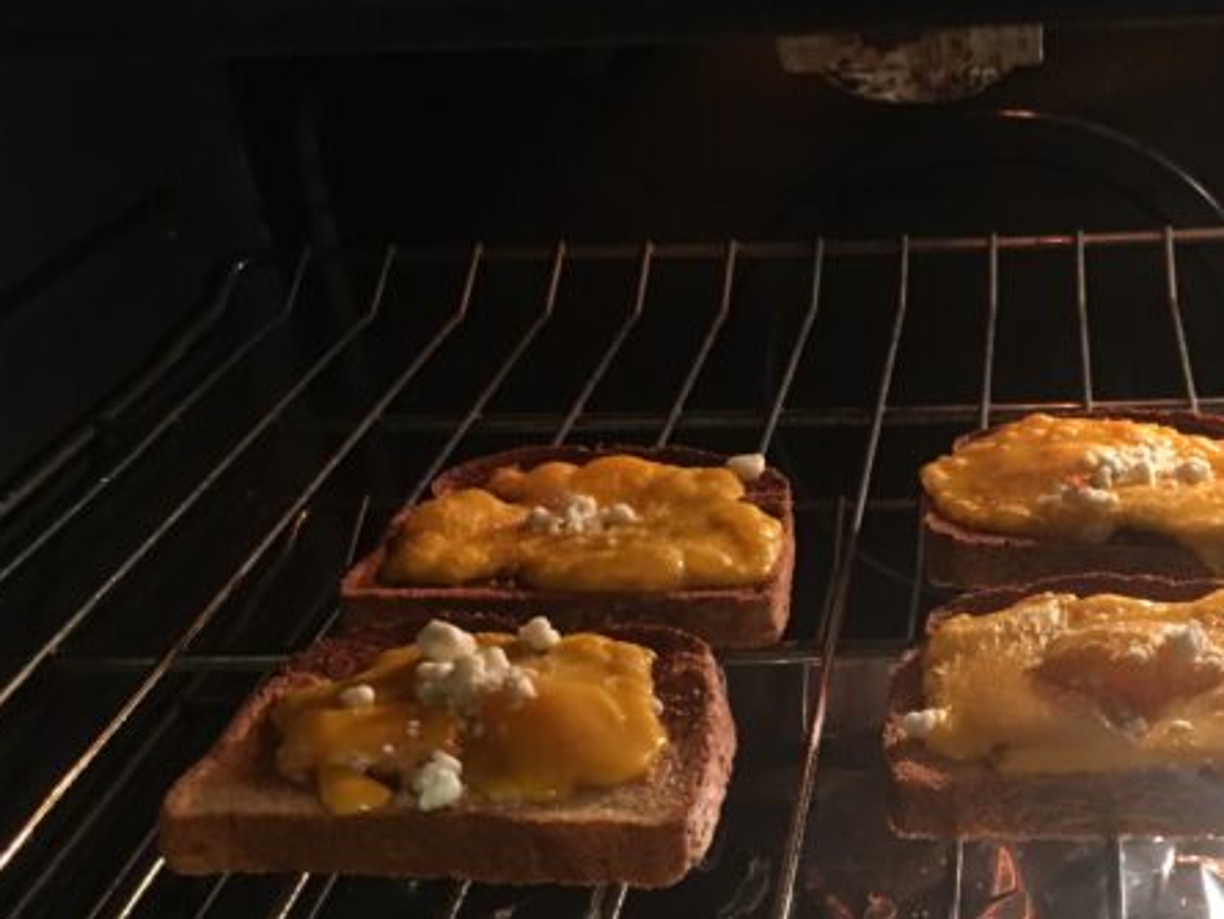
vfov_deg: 28.8
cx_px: 952
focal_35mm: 50
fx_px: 1768
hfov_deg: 37.0
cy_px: 671
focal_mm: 4.15
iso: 100
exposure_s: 1/15
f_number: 2.2
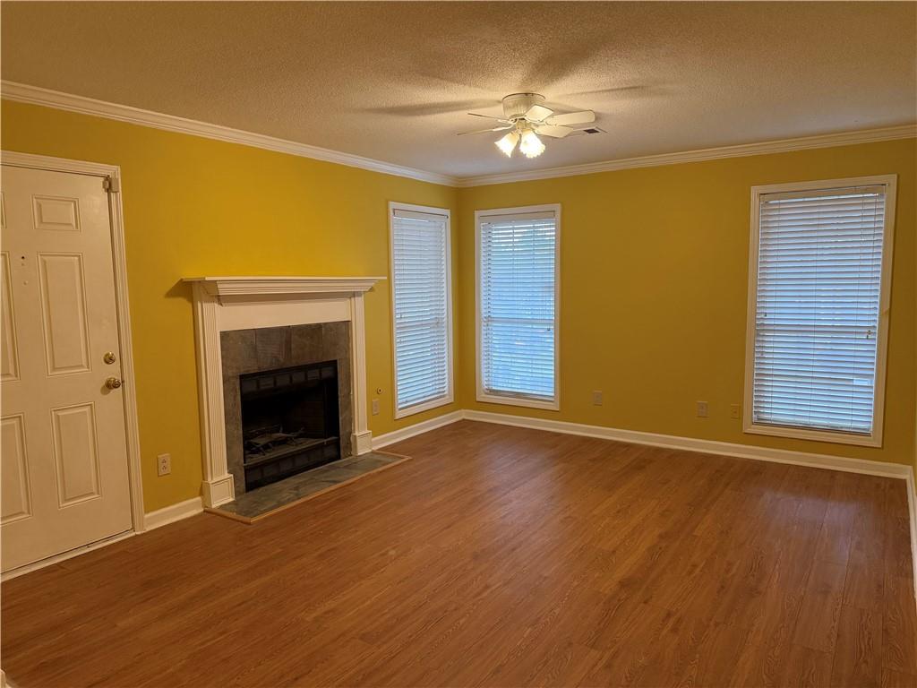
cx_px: 458
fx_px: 636
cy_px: 344
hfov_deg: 71.6
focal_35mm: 24
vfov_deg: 56.8
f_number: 1.78
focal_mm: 6.76
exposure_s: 1/60
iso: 320
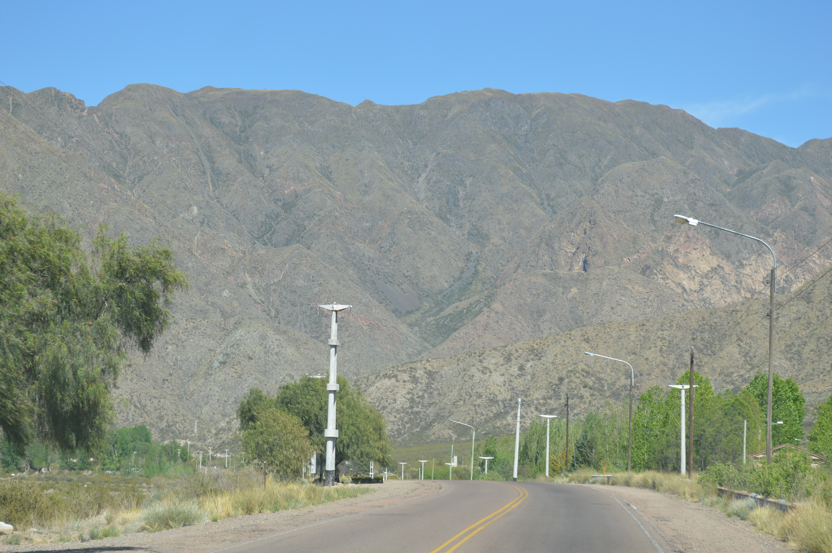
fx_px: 1905
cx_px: 416
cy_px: 276
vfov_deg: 16.5
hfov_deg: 24.6
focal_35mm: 82
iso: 100
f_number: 7.1
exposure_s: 1/200
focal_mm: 55
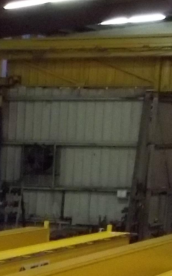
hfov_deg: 7.7
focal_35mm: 152
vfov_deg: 13.3
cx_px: -313
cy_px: 358
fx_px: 1140
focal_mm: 5.9
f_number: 3.3
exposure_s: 1/30
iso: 400
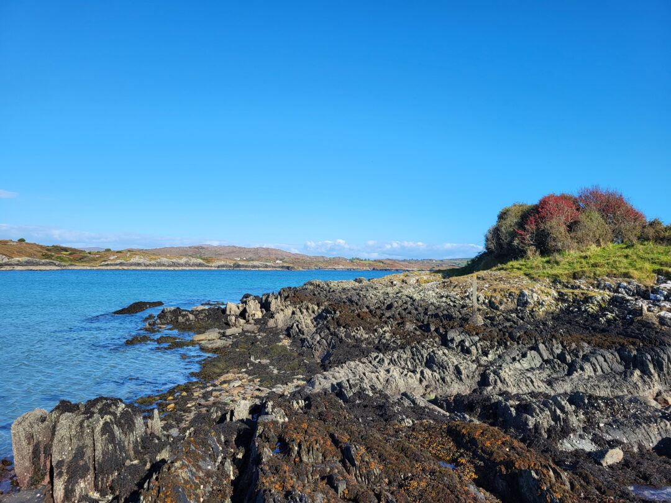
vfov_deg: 53.1
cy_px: 252
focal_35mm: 26
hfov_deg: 67.3
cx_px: 336
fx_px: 504
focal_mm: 5.4
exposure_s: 1/2105
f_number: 1.8
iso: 40
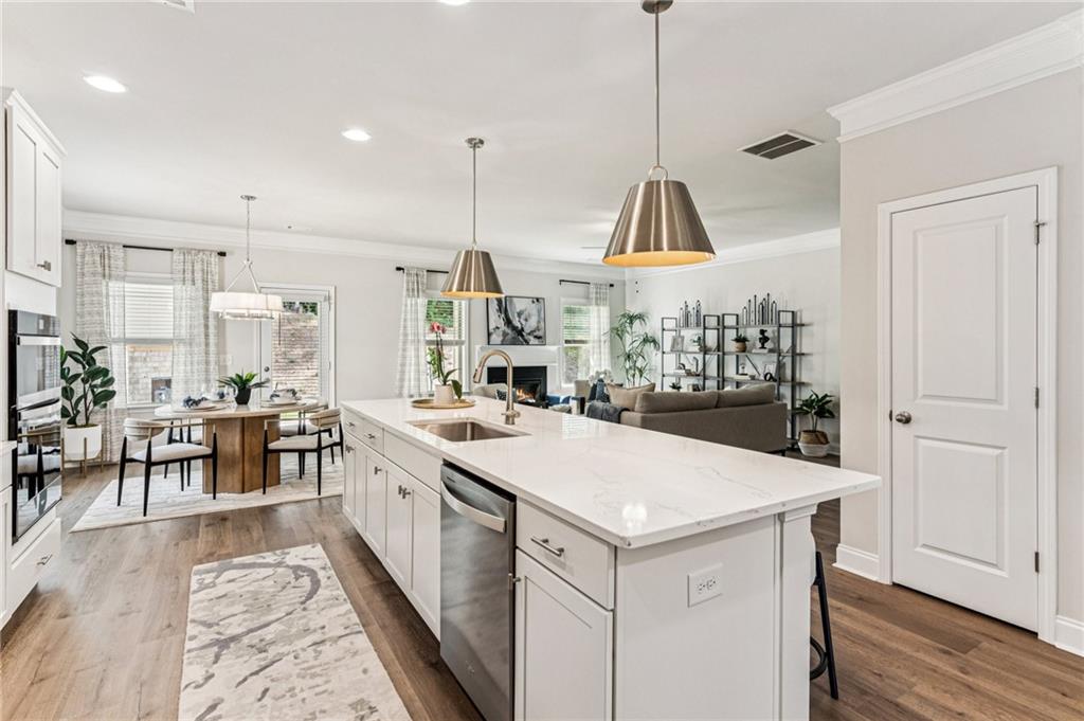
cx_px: 542
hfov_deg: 95.0
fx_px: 496
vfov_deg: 72.0
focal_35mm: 16
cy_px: 360
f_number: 8
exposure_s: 1/50
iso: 400
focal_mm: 11
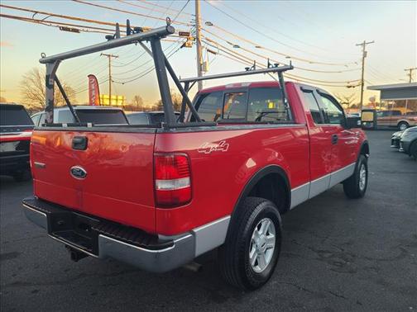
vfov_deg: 53.1
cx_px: 208
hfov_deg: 67.3
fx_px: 313
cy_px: 156
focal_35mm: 26
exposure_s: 1/159
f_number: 1.8
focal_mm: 5.4
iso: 40
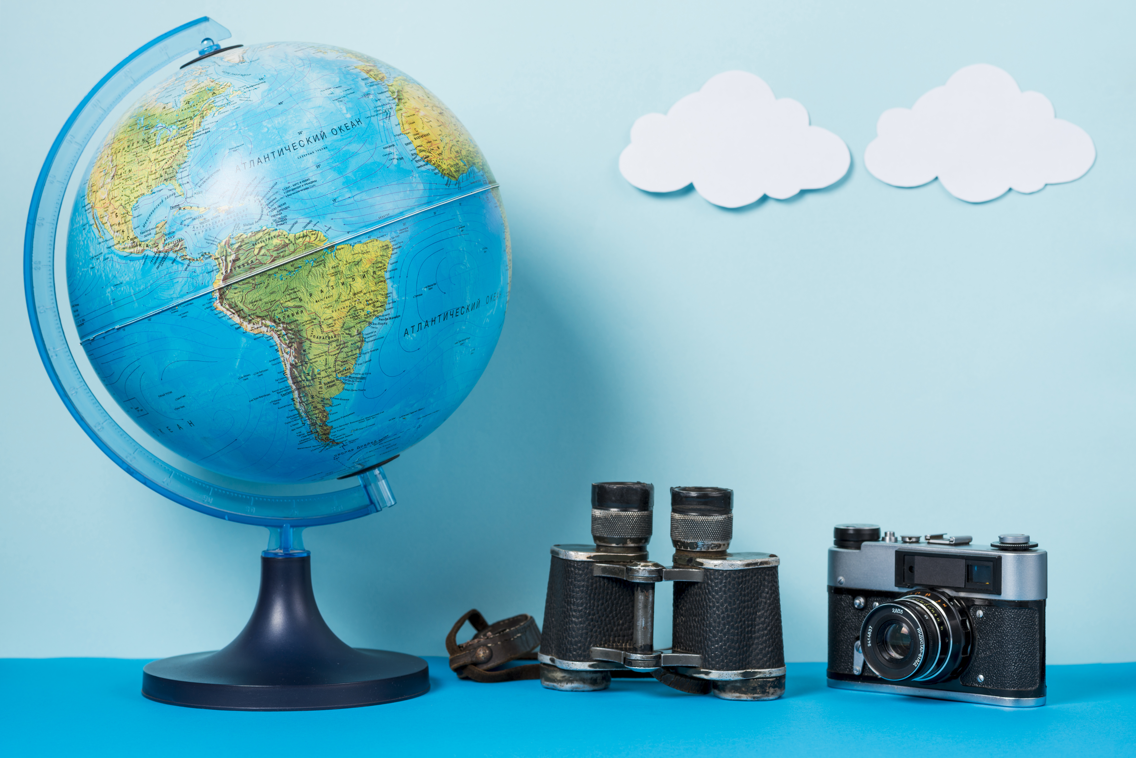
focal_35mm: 85
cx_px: 568
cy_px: 379
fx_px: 2683
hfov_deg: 23.9
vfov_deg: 16.1
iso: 100
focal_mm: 85
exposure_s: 1/4
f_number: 7.1
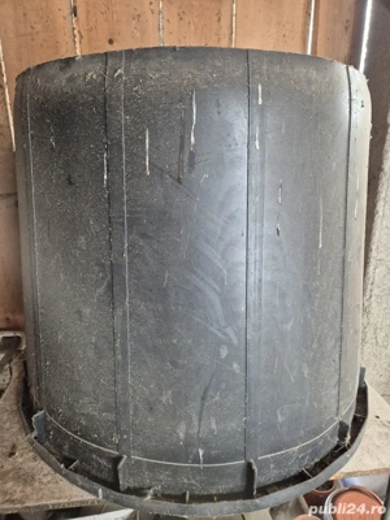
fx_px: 346
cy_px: 260
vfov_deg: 73.9
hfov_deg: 58.9
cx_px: 195
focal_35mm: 23
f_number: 1.8
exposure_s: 1/100
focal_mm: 5.4
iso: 800
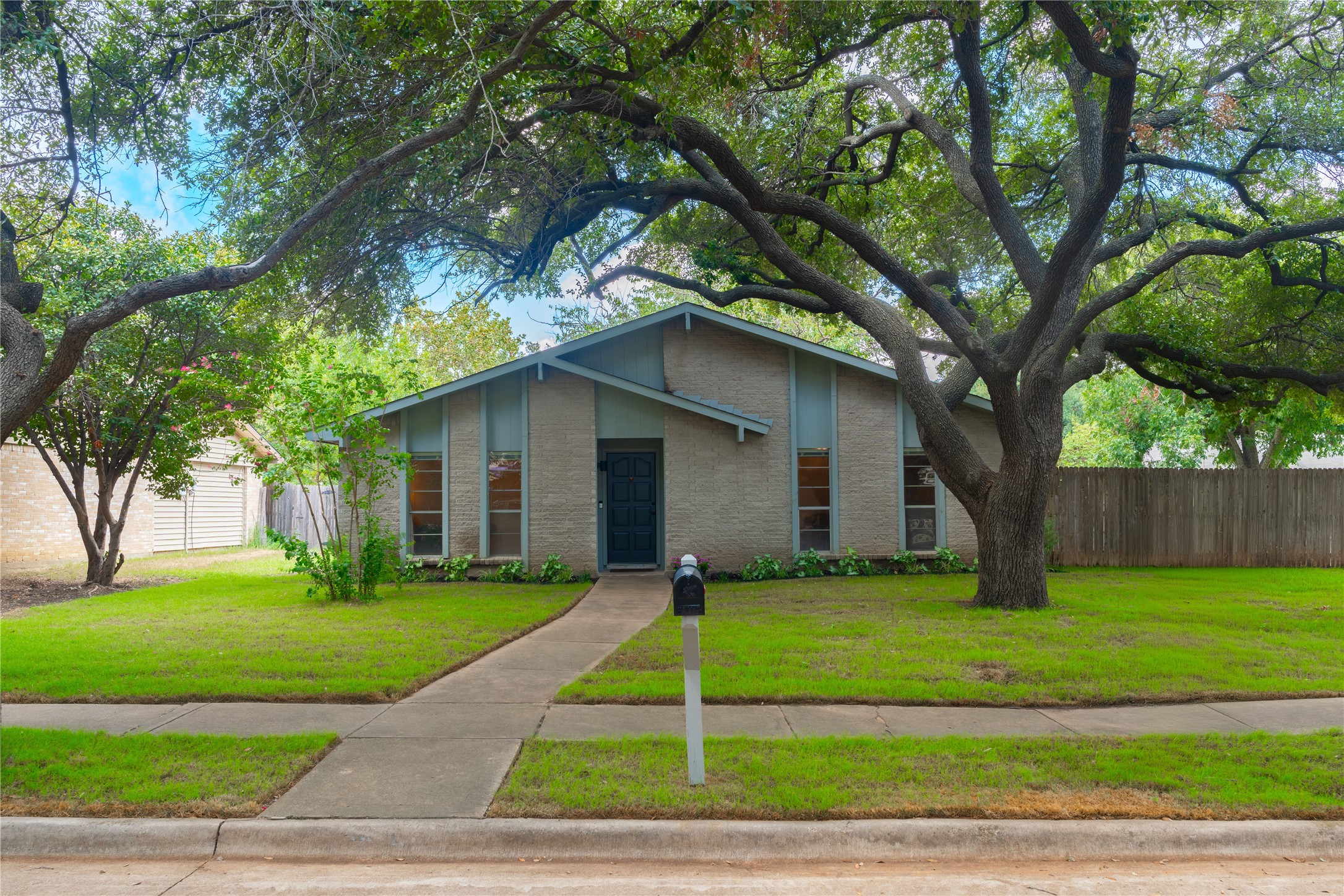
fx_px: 1064
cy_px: 448
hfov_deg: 64.6
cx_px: 672
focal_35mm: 28
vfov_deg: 45.7
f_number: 8
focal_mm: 28.5
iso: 100
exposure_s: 1/20
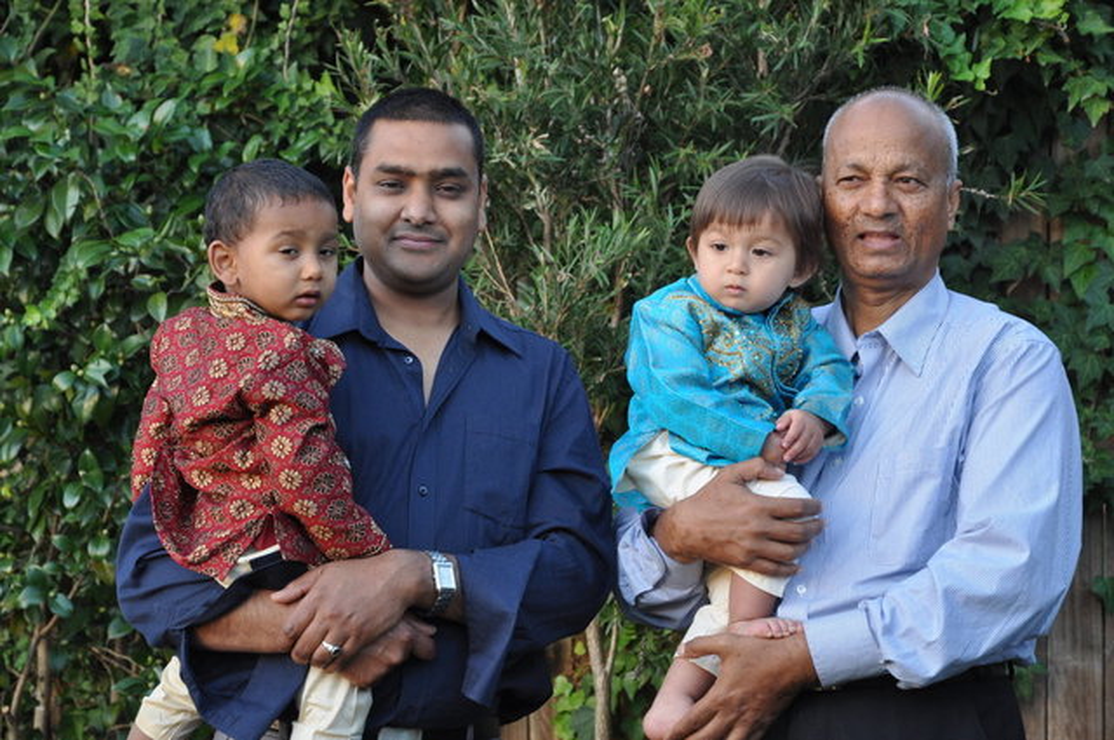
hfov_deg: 21.9
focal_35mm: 93
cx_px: 557
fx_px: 2874
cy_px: 370
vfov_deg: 14.7
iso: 400
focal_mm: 62
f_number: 5.3
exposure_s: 1/80
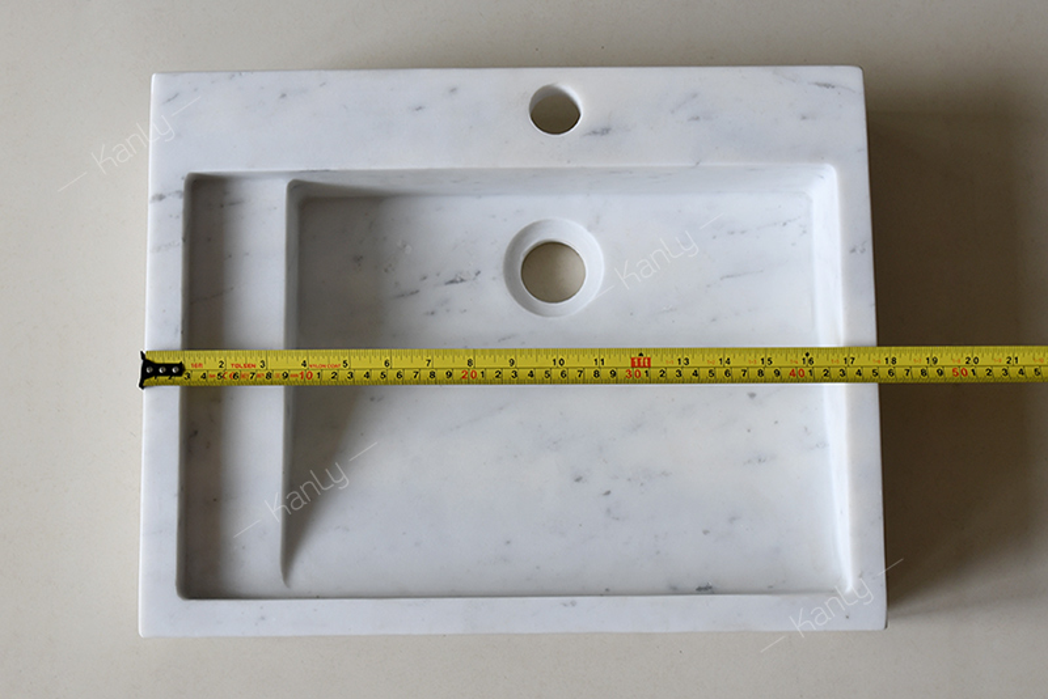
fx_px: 1136
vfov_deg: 34.2
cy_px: 350
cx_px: 524
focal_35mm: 39
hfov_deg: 49.5
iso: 160
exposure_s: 1/30
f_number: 6.3
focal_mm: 26
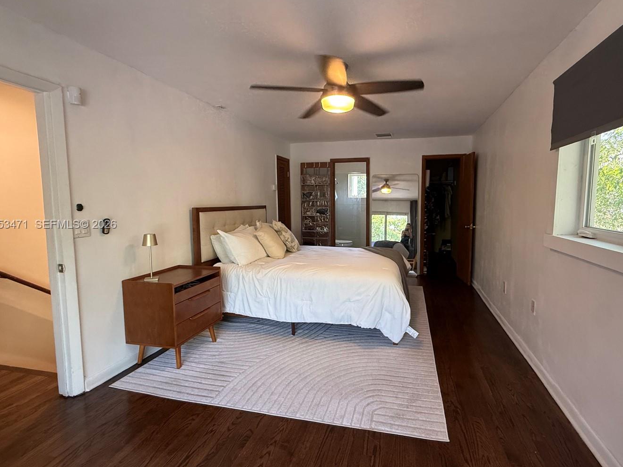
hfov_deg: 90.7
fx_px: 306
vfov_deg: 74.7
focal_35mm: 17
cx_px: 347
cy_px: 225
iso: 200
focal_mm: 2.22
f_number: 2.2
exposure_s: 1/60
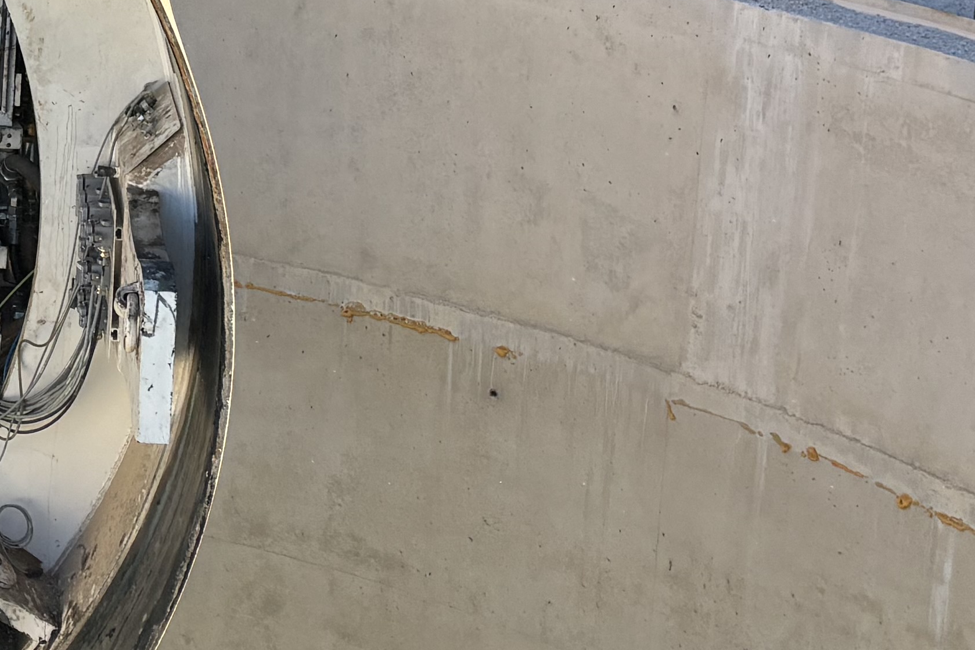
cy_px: -66
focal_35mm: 92
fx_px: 2491
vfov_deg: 14.5
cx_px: -358
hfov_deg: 20.0
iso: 50
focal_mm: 5.96
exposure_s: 1/1295
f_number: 1.6
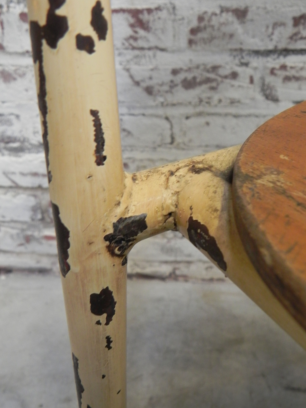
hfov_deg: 41.8
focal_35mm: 34
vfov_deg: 54.0
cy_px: 206
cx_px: 152
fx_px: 401
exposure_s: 1/17.1
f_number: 2.8
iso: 400
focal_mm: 5.9
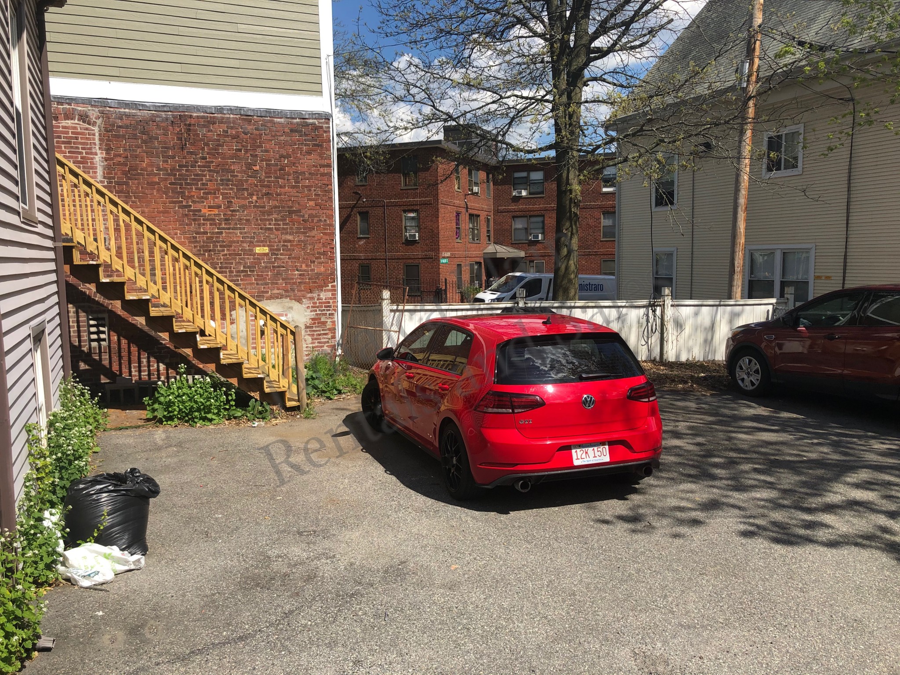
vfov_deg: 49.7
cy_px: 338
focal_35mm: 28
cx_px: 450
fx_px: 728
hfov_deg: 63.4
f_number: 1.8
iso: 20
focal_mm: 3.99
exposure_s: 1/1600
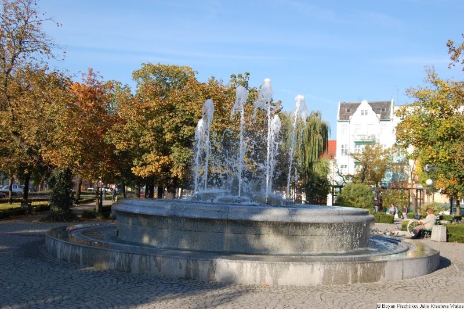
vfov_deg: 34.2
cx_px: 232
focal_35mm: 39
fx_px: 502
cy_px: 154
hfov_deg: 49.6
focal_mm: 26
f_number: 8
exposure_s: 1/250
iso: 200
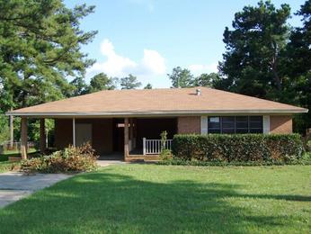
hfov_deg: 48.9
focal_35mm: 38
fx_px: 342
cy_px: 117
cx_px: 156
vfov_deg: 37.8
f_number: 2.8
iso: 80
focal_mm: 6.3
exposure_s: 1/500
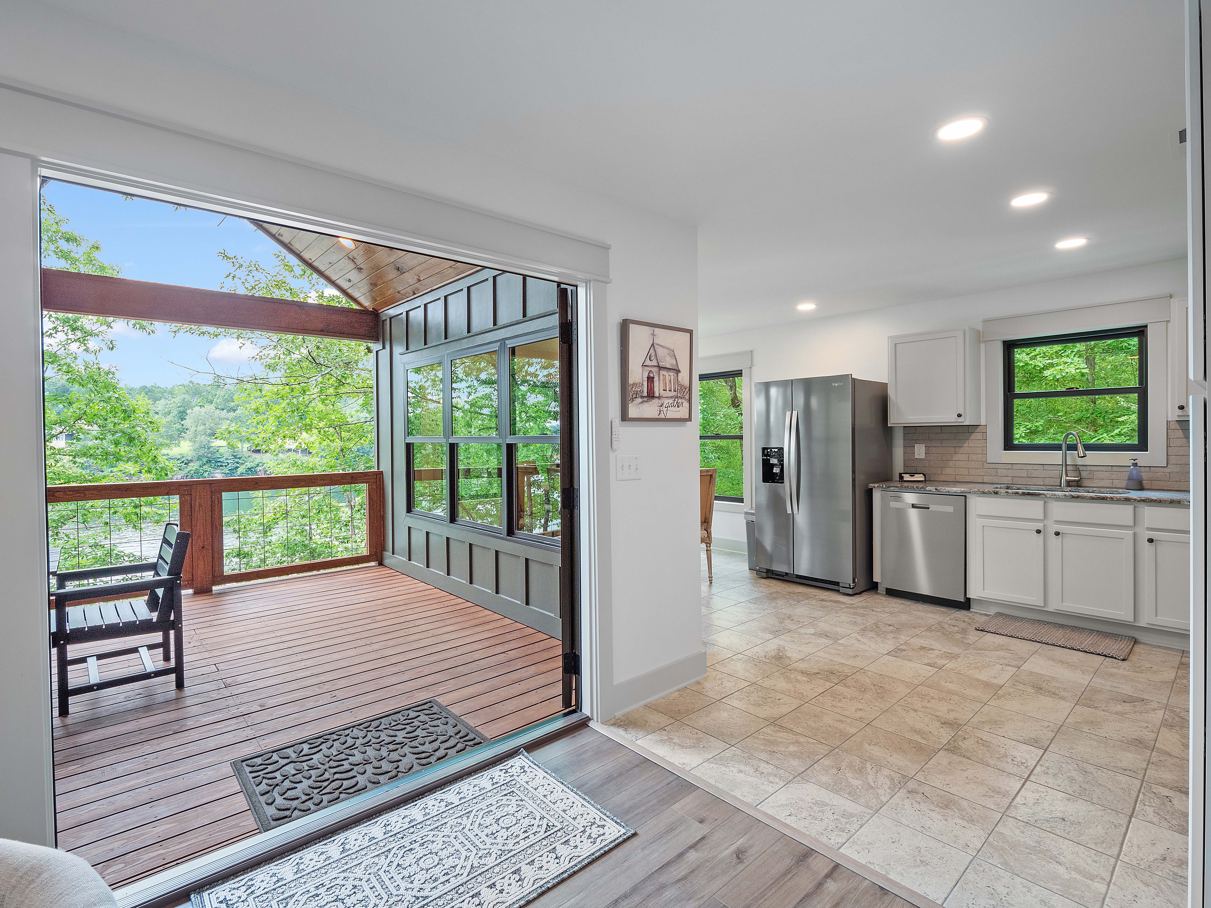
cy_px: 454
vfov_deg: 78.1
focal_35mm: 16
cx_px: 606
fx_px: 560
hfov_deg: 94.5
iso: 200
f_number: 5.6
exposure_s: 1/13
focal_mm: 8
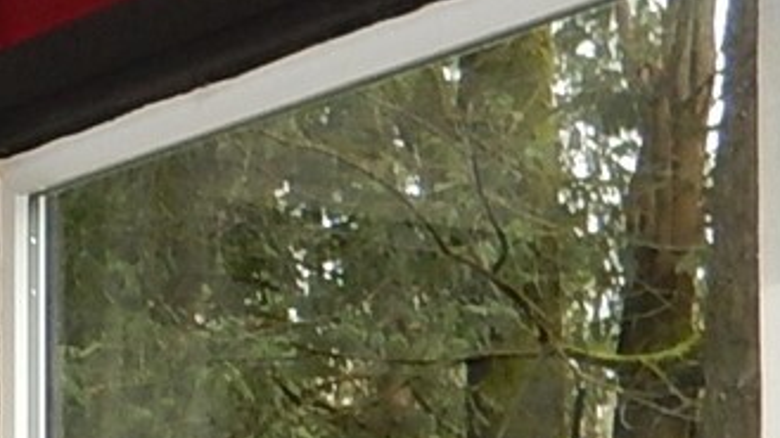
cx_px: -647
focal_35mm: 127
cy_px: 947
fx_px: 2626
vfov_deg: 8.9
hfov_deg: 14.7
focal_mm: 4.3
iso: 200
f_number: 2.8
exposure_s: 1/30
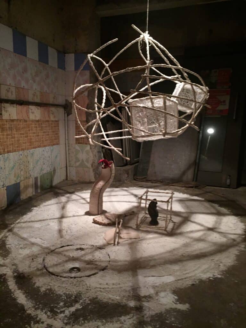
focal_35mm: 29
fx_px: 275
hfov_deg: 48.2
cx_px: 123
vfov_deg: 61.7
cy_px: 164
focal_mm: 4.15
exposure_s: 1/17
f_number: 2.2
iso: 320
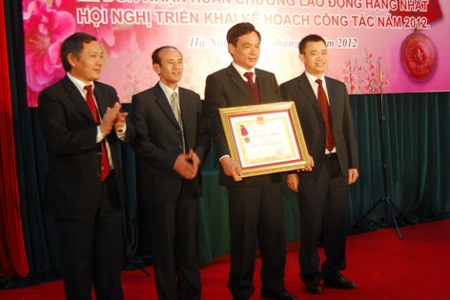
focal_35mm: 57
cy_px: 158
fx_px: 713
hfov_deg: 35.0
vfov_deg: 23.8
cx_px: 245
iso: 400
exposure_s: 1/30
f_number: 3.8
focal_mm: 28
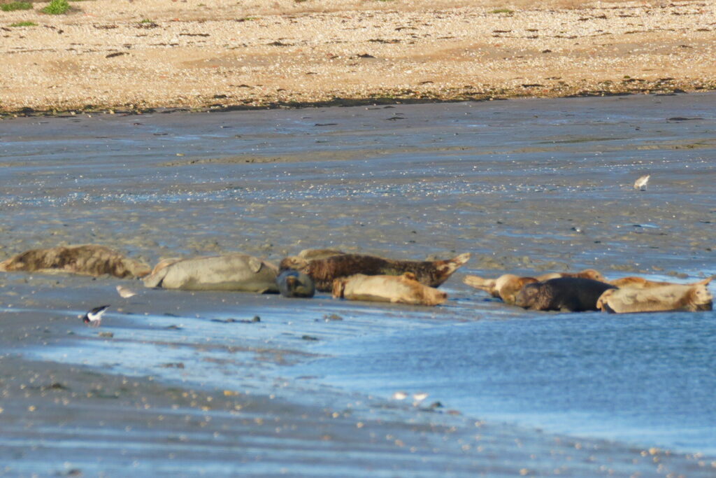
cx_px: 358
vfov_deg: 2.6
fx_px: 10442
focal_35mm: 525
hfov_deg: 3.9
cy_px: 239
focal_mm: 350
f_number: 6.3
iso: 160
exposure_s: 1/500
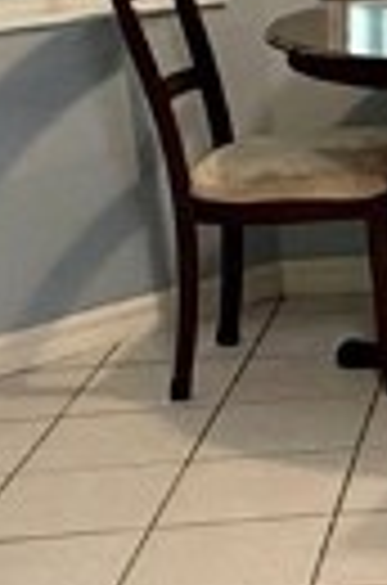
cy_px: 45
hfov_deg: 9.9
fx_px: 1864
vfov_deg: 17.5
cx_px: 1035
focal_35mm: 115
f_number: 2.2
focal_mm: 2.22
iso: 200
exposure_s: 1/60
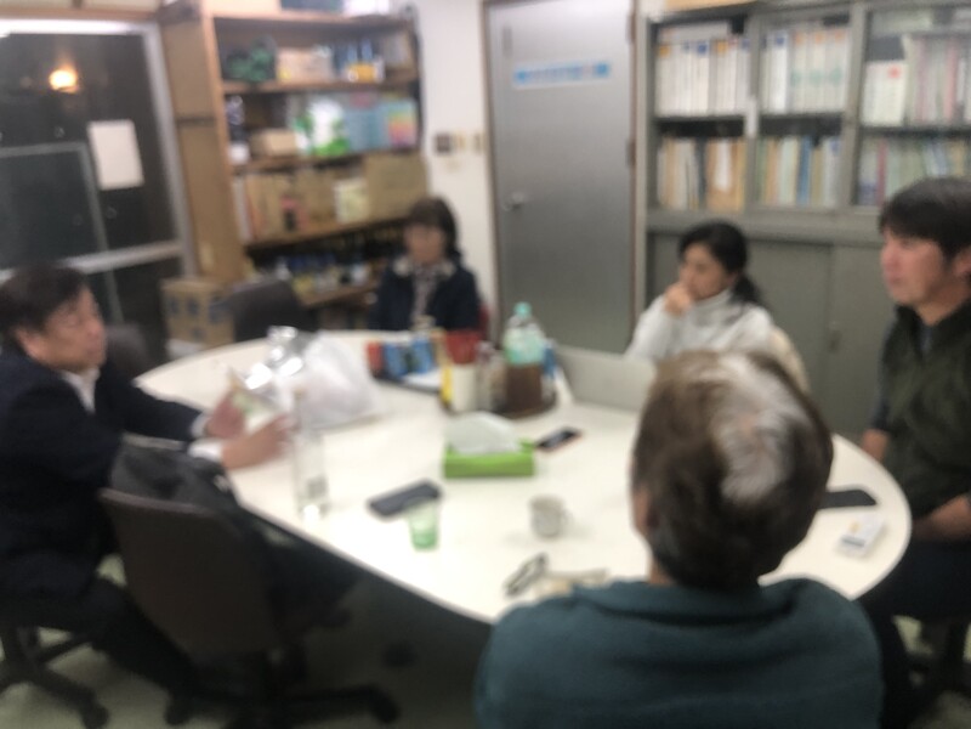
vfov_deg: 49.7
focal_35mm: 28
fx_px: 785
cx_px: 486
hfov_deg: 63.4
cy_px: 364
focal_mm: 3.99
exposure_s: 1/30
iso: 40
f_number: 1.8
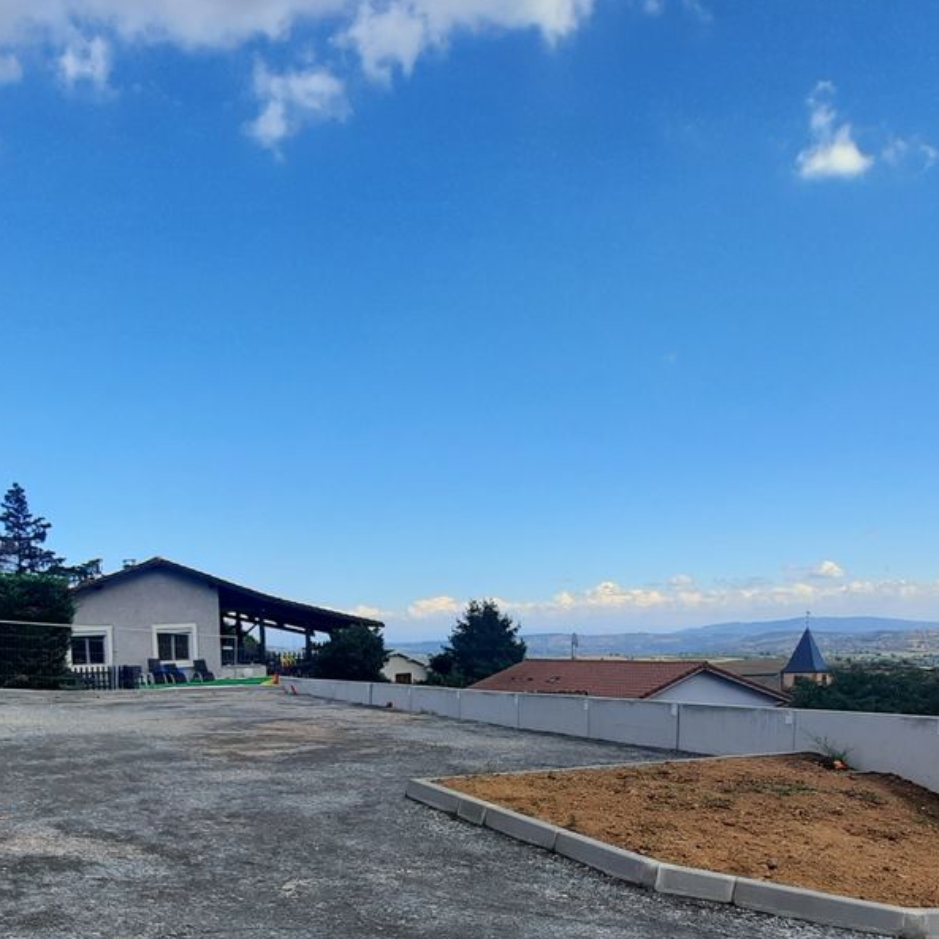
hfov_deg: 52.2
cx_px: 372
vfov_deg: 49.2
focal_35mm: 31
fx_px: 951
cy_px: 762
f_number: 2.2
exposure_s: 1/1052
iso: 40
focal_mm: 1.74
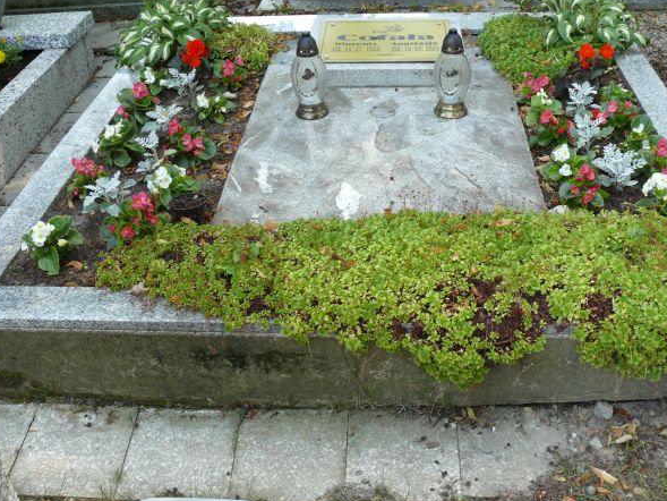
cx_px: 350
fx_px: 732
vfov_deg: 37.7
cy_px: 232
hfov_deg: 48.9
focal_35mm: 38
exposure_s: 1/125
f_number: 2.8
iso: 100
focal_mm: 7.4
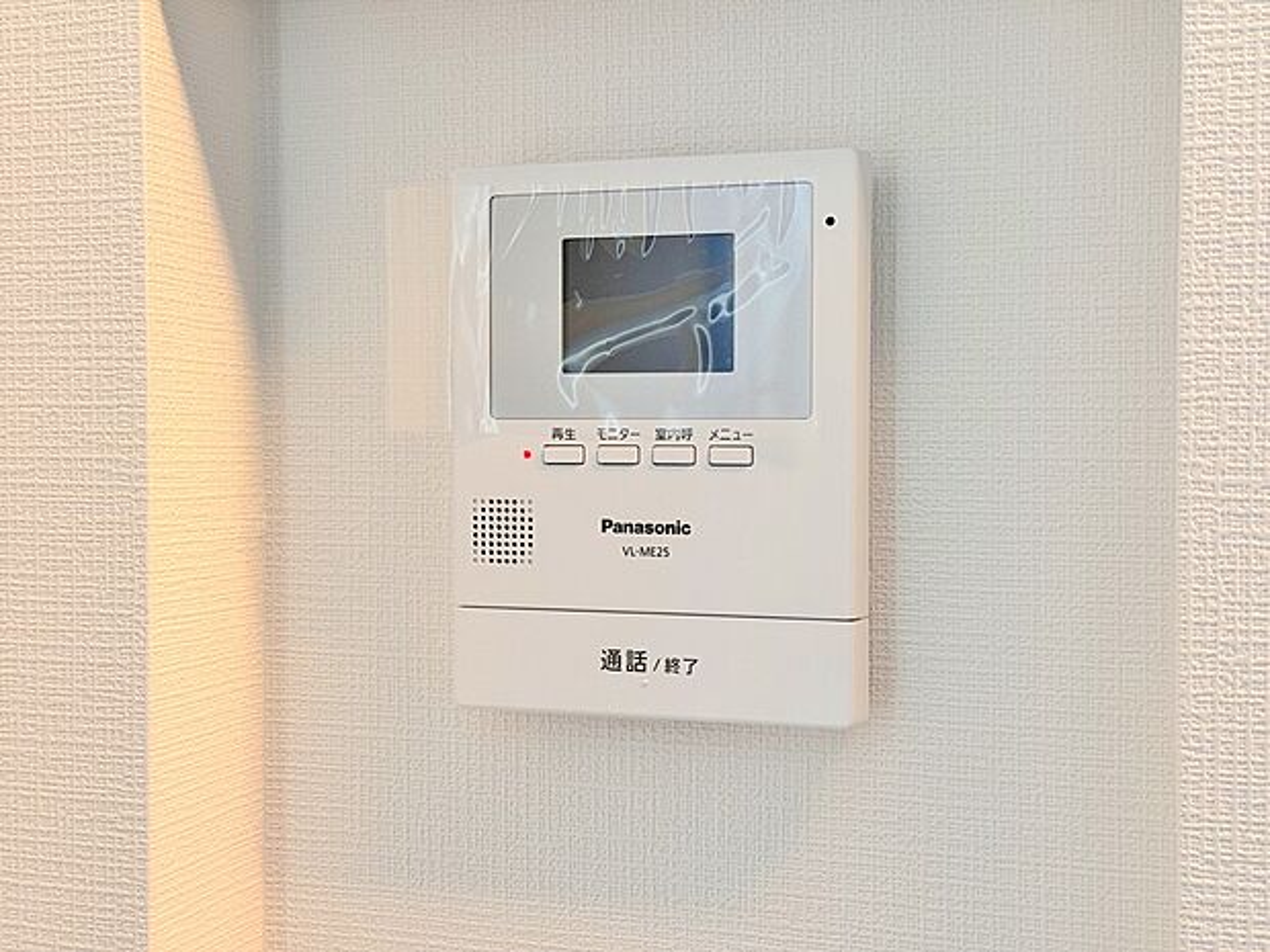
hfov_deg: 39.7
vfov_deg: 30.3
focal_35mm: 48
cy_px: 476
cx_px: 635
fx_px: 1761
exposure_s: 1/50
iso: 100
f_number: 1.78
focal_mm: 6.76
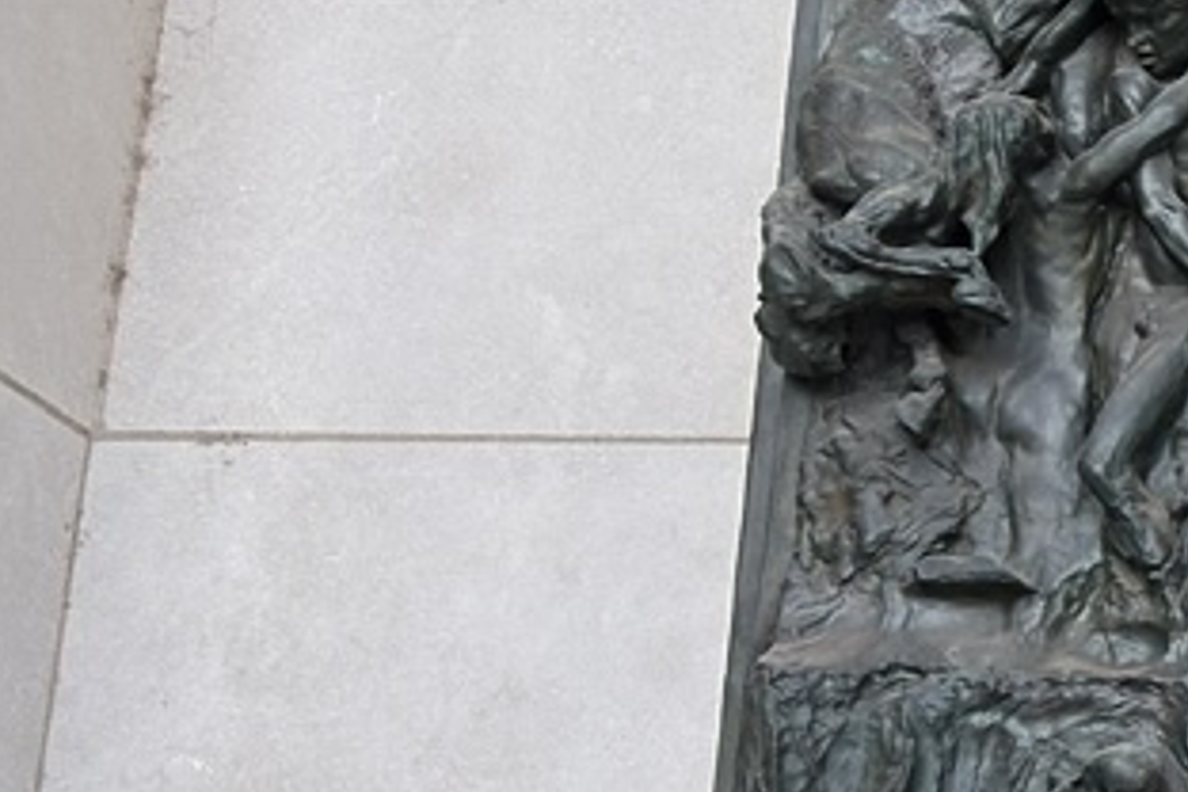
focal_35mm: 164
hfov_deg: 10.7
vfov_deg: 8.4
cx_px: 2844
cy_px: 613
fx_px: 5412
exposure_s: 1/72
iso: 125
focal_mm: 6.76
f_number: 1.78
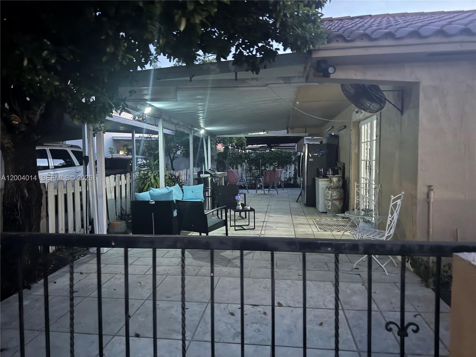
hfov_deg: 71.6
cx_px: 238
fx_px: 330
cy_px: 178
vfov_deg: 56.8
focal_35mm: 24
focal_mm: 6.76
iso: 1000
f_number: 1.78
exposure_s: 1/12
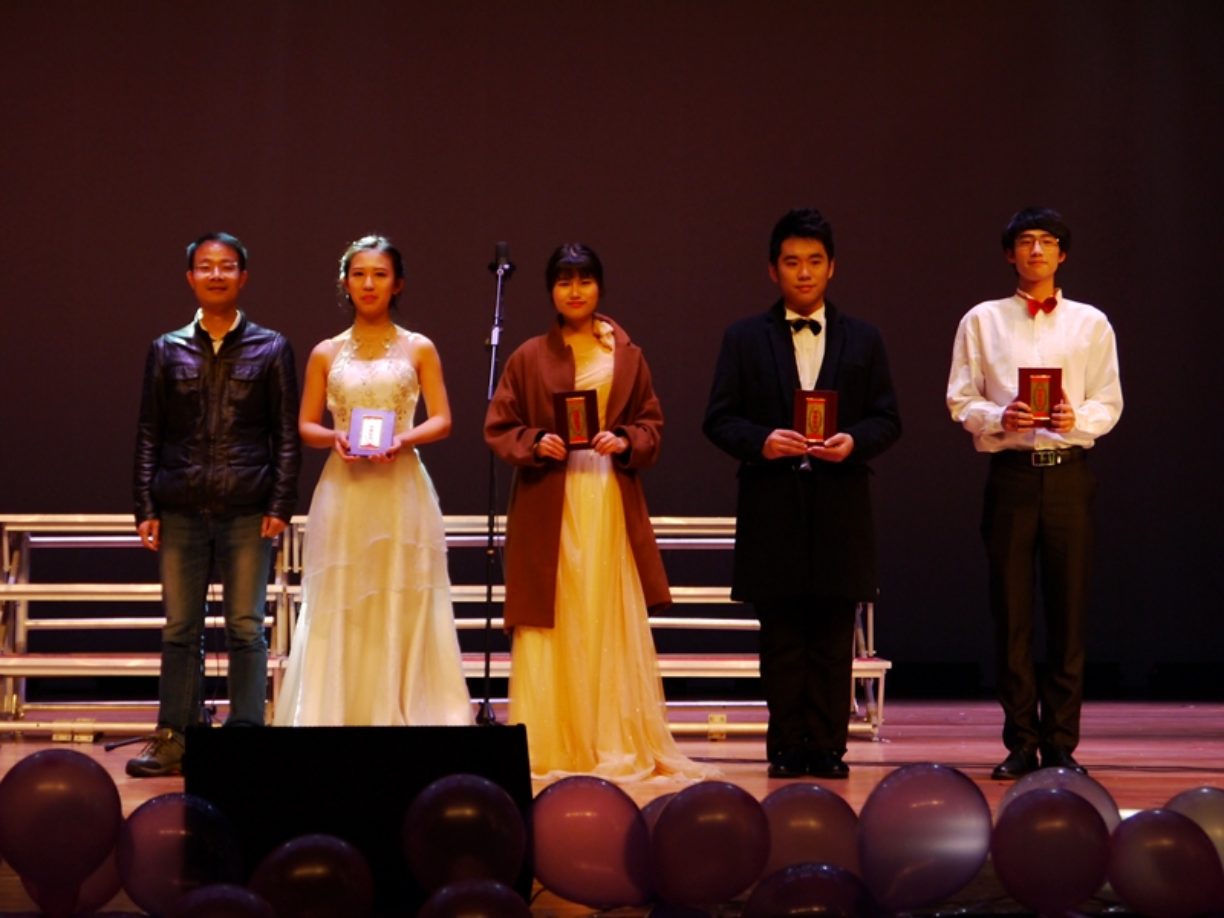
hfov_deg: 26.3
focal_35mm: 74
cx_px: 612
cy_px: 459
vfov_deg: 19.9
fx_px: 2617
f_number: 5.4
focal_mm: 37
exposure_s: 1/80
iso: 500
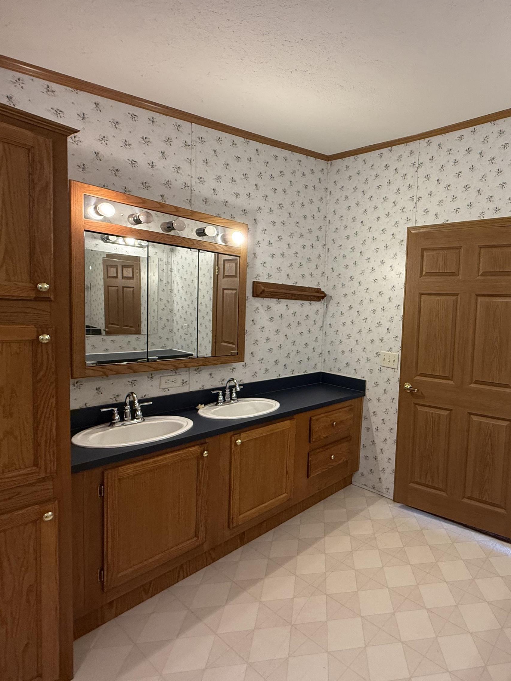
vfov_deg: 84.7
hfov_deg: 63.9
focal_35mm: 19
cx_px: 394
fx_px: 374
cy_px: 339
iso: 250
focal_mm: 2.22
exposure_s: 1/60
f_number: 2.2
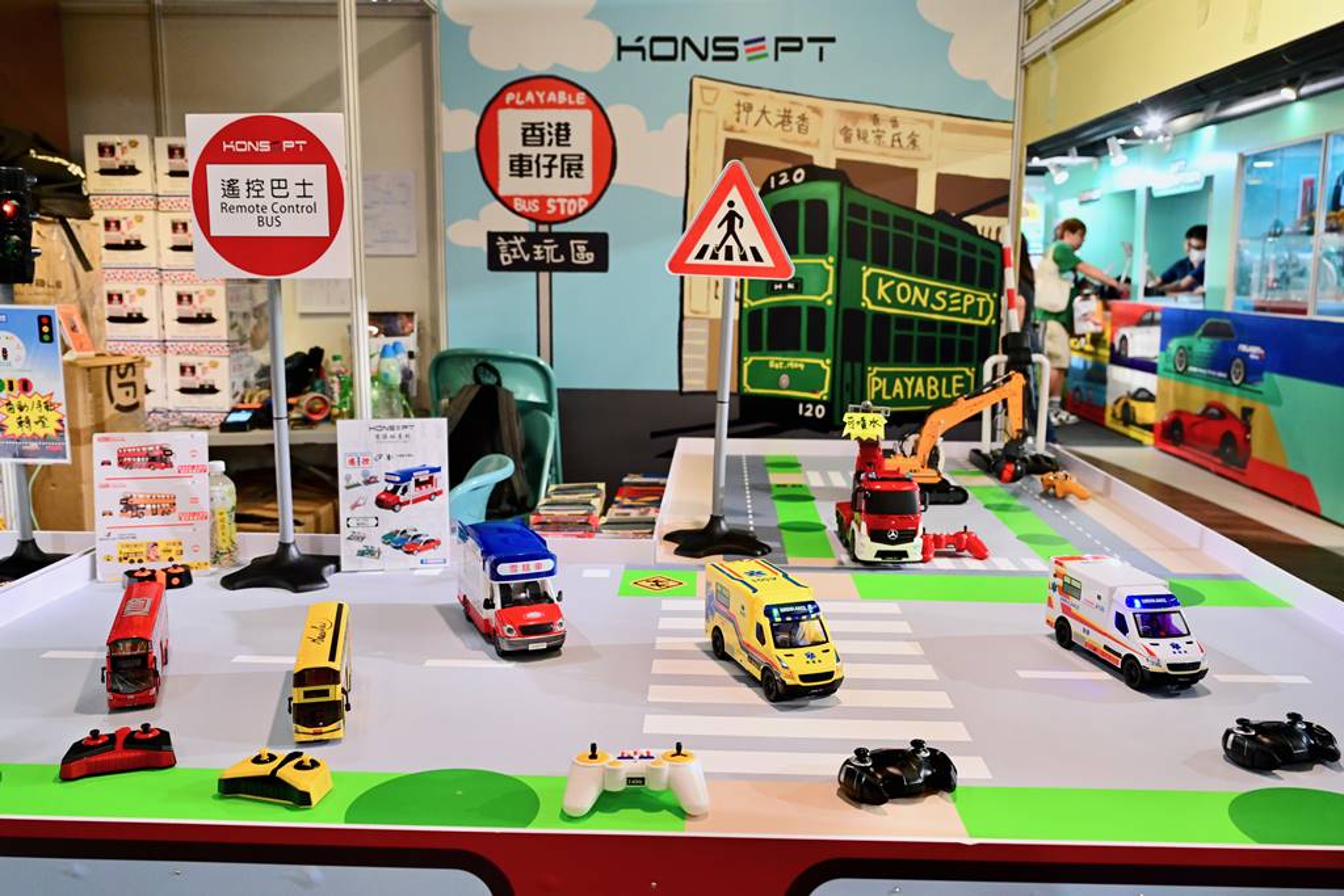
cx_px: 672
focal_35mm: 29
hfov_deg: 63.7
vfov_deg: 45.0
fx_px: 1083
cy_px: 448
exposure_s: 1/80
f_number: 4
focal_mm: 29
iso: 1600
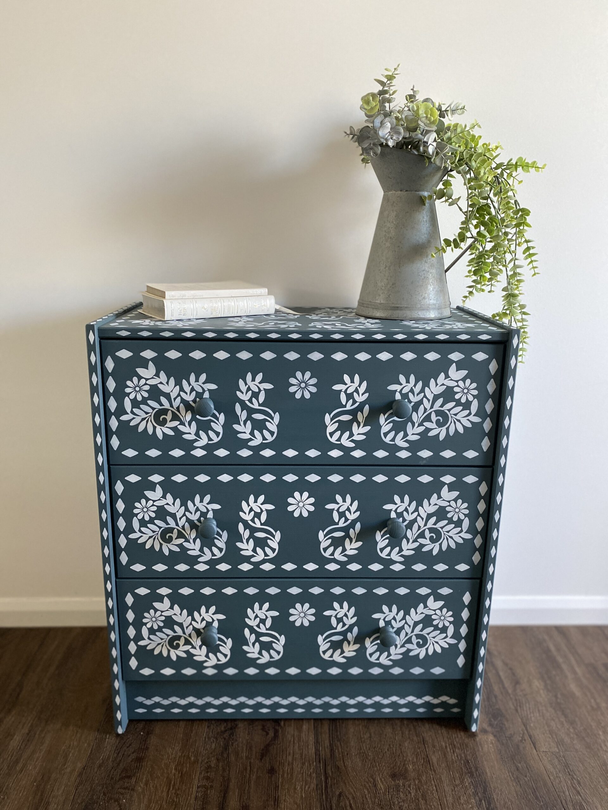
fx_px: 609
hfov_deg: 53.1
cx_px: 304
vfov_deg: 67.3
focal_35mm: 26
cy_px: 405
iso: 320
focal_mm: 4.25
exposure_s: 1/60
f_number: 1.8
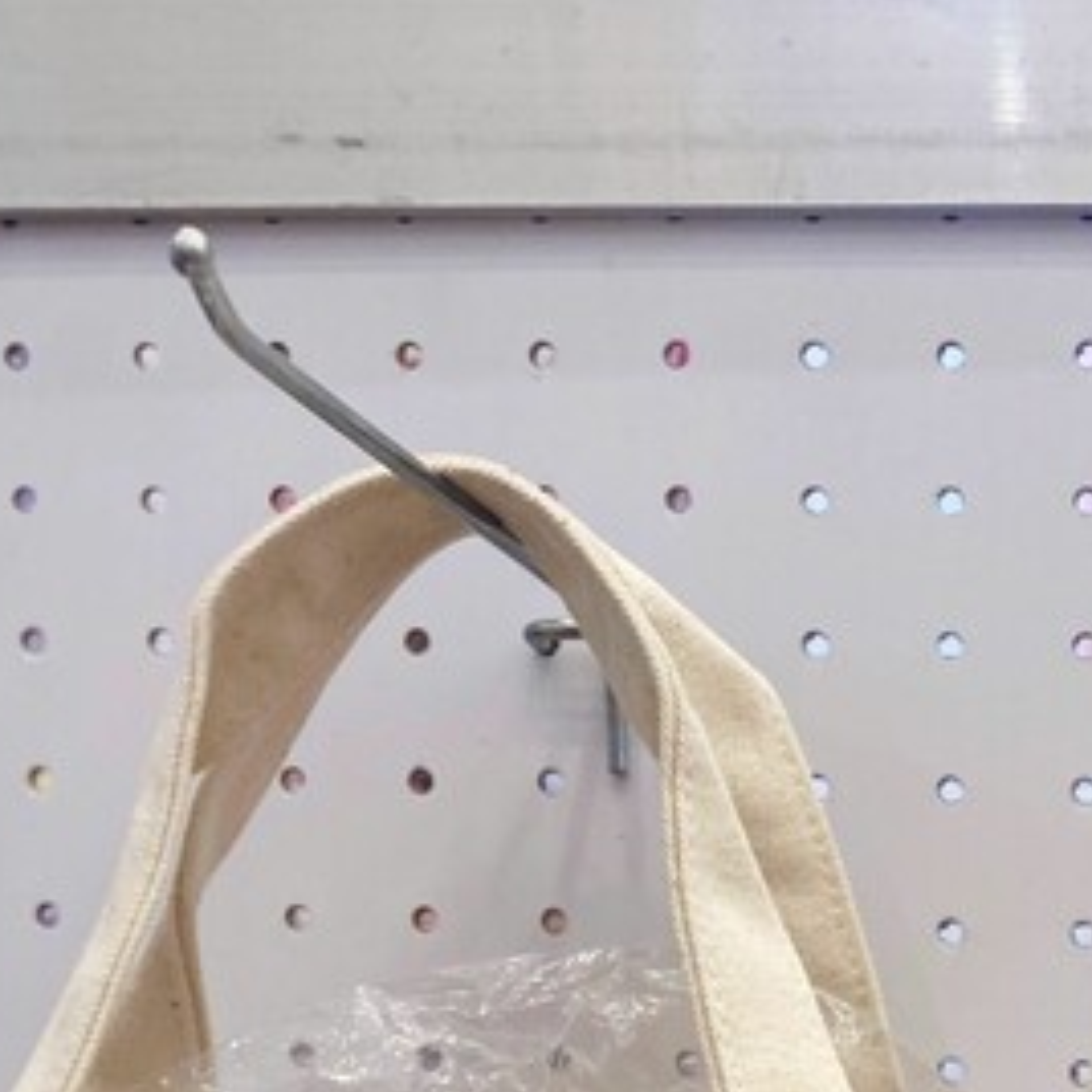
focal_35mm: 73
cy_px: 1658
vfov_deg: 20.2
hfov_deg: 22.5
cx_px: 1171
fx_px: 2605
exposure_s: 1/120
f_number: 1.8
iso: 80
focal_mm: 4.25
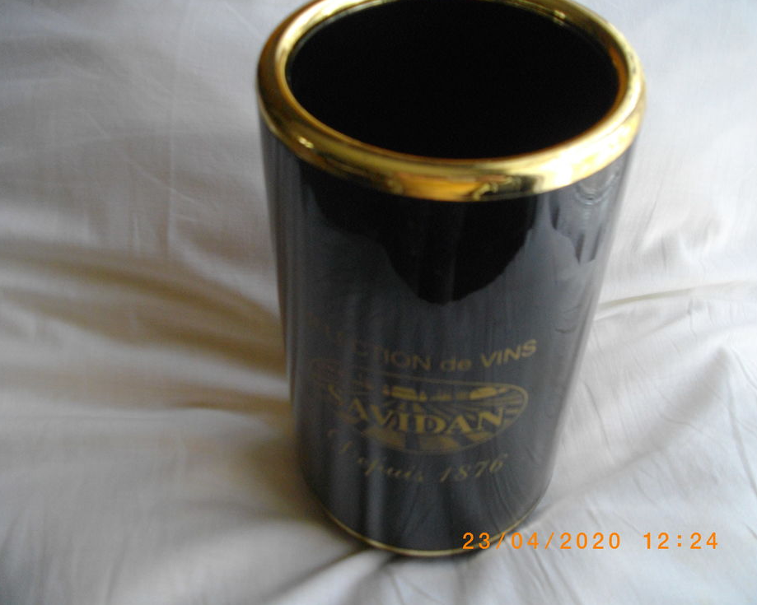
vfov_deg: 43.3
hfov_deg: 52.8
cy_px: 299
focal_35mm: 34
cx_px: 390
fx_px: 762
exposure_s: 1/125
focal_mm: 5.7
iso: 200
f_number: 2.9
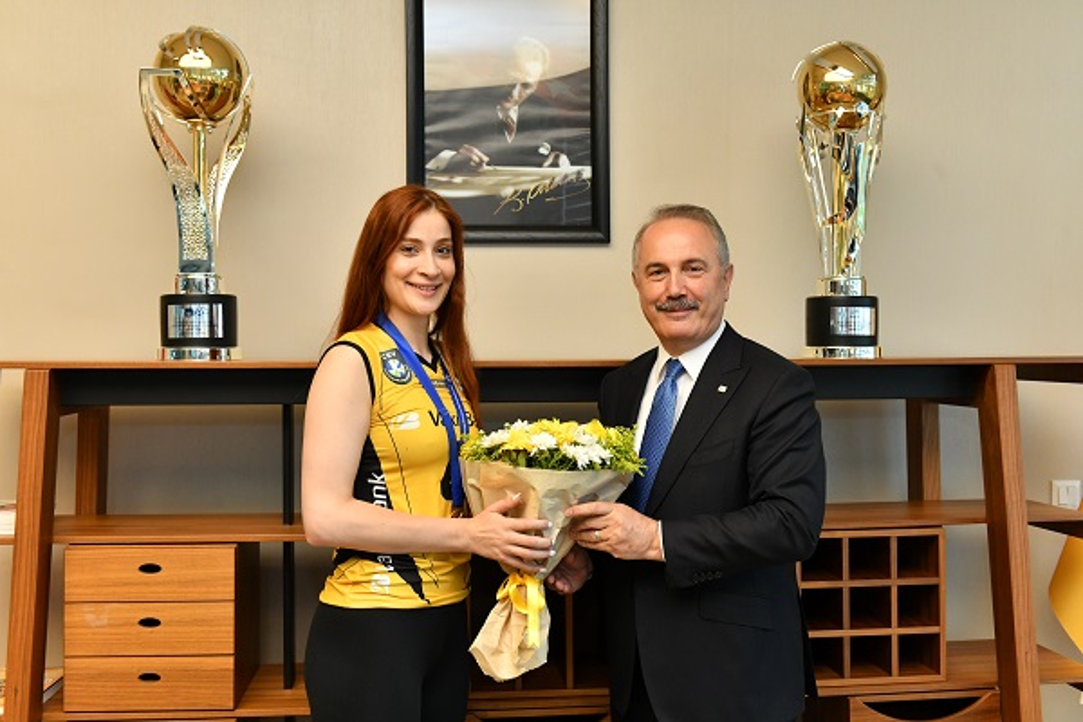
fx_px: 1143
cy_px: 361
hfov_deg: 50.7
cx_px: 542
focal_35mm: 38
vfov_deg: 35.1
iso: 2000
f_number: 7.1
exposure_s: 1/160
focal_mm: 38
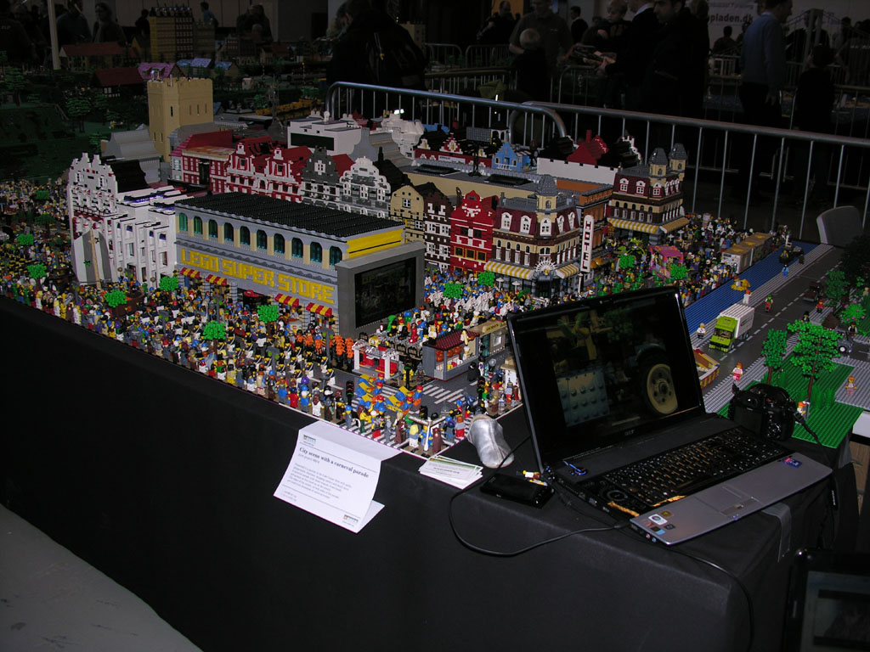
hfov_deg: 52.6
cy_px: 326
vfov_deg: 40.7
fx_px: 880
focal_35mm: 35
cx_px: 435
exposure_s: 1/60.1
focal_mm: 8.9
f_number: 2.8
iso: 50
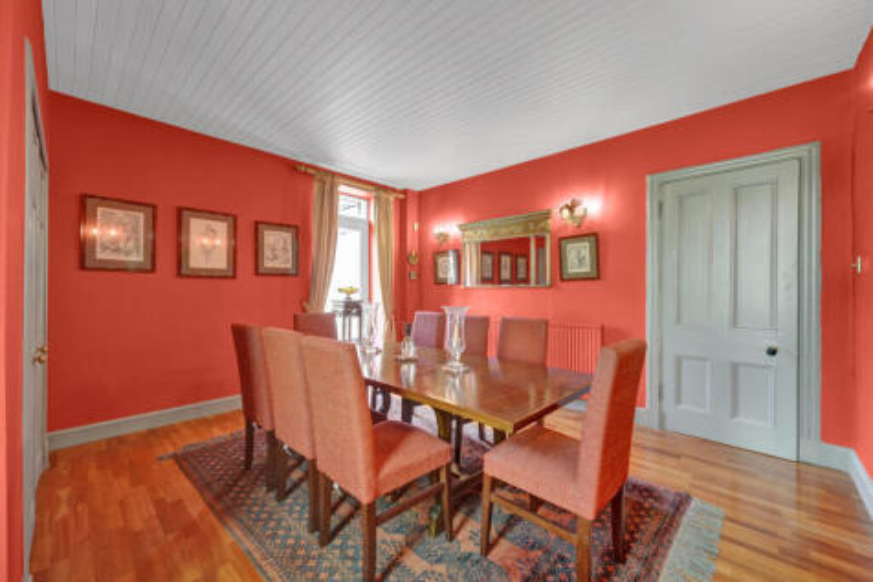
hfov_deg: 104.3
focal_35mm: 14
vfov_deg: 81.2
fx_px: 339
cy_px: 291
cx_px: 436
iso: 640
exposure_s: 1/6
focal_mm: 14
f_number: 8
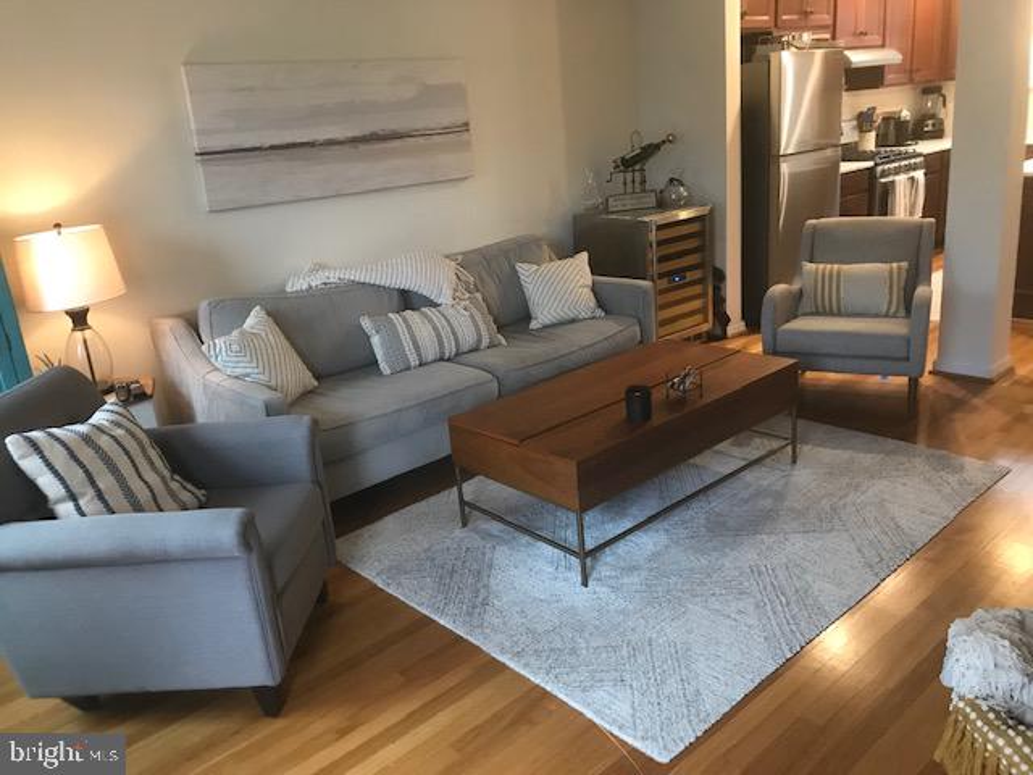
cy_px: 388
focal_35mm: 28
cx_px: 516
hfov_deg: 63.4
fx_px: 836
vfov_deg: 49.7
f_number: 1.8
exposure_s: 1/15
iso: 64
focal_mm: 3.99
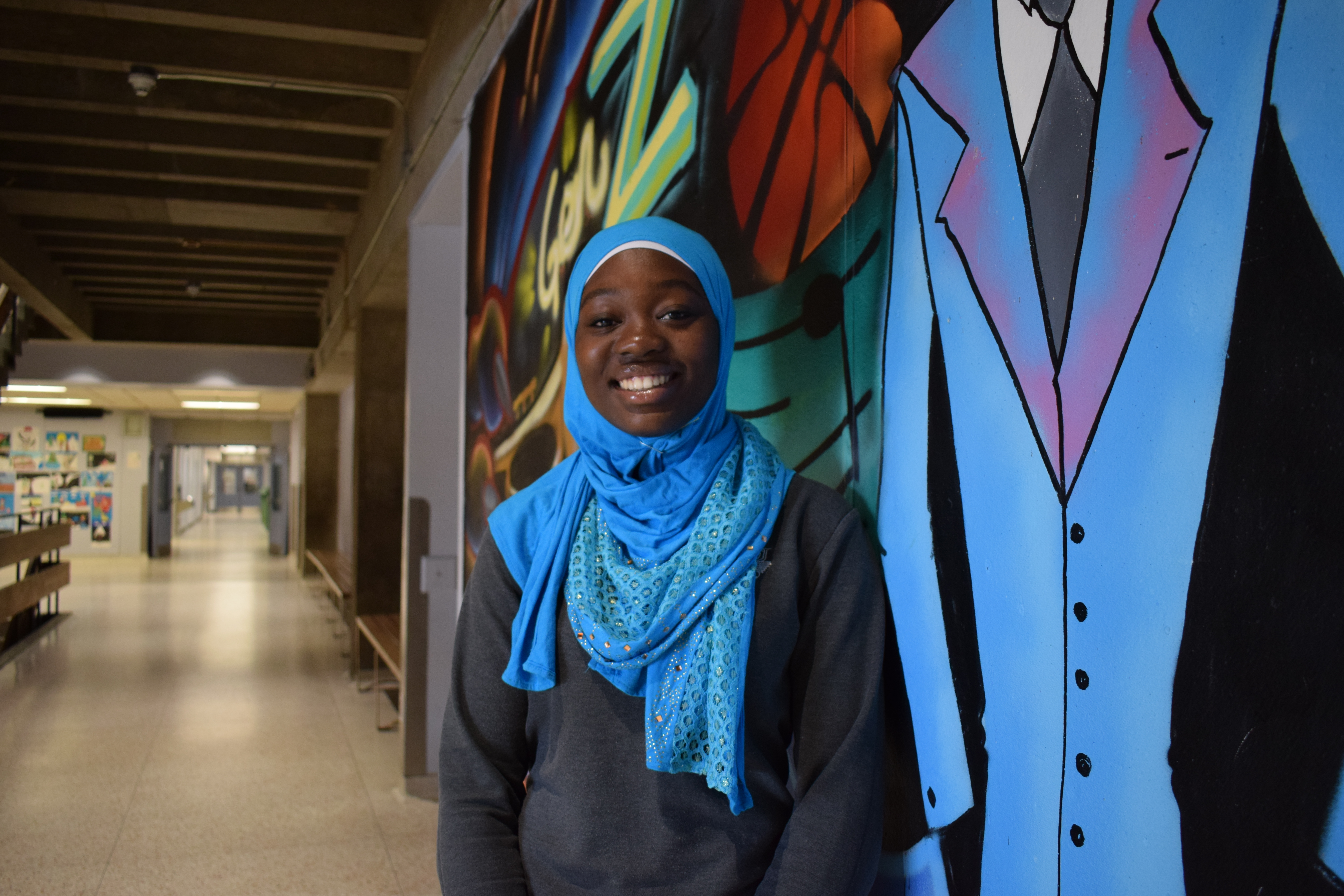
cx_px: 672
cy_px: 448
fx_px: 1176
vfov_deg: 41.7
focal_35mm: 32
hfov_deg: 59.5
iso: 1250
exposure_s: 1/60
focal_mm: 21
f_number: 3.8
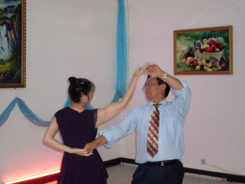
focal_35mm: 71
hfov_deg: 27.4
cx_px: 122
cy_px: 92
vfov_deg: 20.7
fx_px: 503
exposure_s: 1/45
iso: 200
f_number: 3.7
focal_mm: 11.7
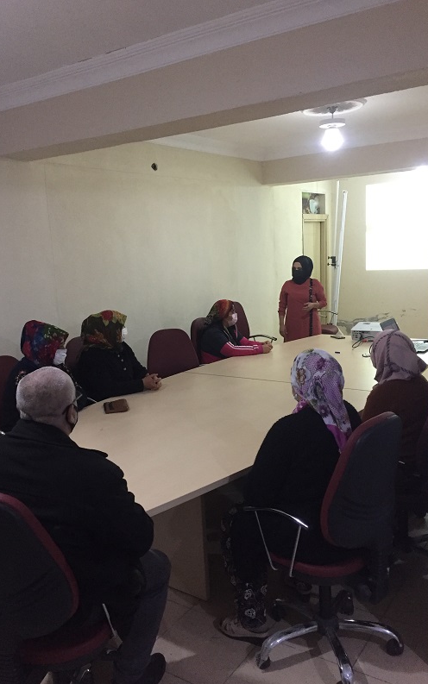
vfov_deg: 61.2
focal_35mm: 31
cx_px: 196
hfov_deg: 40.6
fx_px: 578
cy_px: 344
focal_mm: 4.15
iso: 250
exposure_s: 1/25
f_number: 2.2
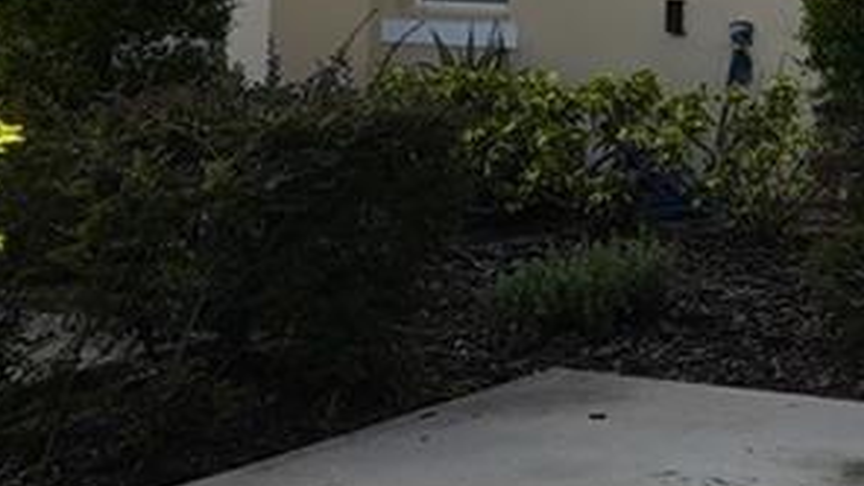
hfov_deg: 17.9
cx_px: 1620
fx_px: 2085
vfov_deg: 12.7
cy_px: -209
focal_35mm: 91
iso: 80
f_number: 5
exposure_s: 1/400
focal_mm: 11
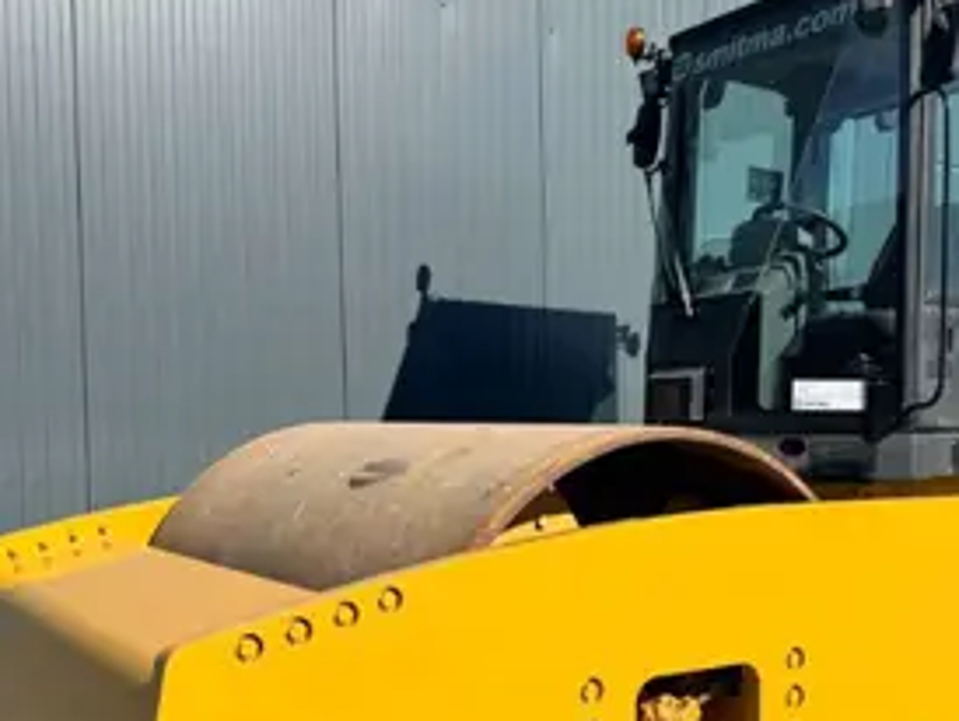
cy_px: 500
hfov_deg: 44.3
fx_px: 1165
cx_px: 616
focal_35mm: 42
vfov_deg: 34.0
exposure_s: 1/5319
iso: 80
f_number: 1.78
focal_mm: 6.76
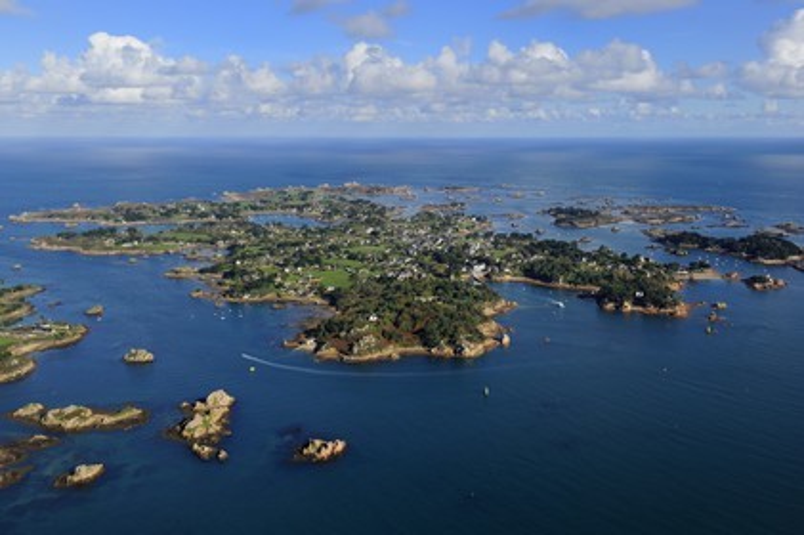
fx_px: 781
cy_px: 268
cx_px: 402
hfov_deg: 54.5
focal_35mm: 35
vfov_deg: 37.8
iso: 400
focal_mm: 35
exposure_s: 1/1000
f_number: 8
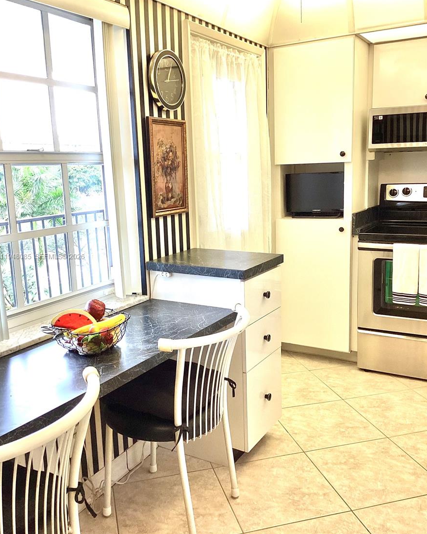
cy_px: 257
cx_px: 213
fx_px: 521
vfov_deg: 54.2
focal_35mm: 33
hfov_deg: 44.5
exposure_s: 1/120
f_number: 2.4
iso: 80
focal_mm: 3.3
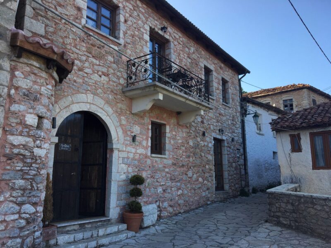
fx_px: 277
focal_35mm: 29
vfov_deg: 48.2
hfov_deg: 61.7
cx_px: 166
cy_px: 124
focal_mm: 4.15
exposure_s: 1/430
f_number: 2.2
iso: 25
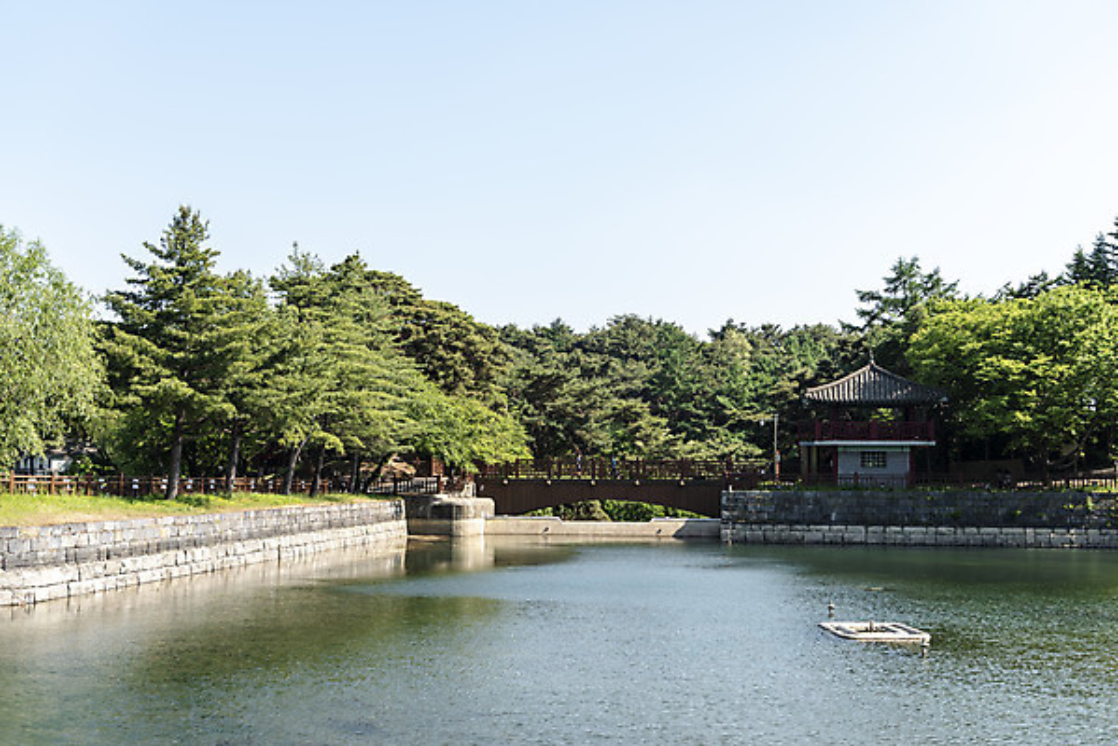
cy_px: 373
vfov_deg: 29.3
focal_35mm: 46
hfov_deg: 42.7
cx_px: 559
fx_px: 1429
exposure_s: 1/250
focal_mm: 46
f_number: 6.3
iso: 100
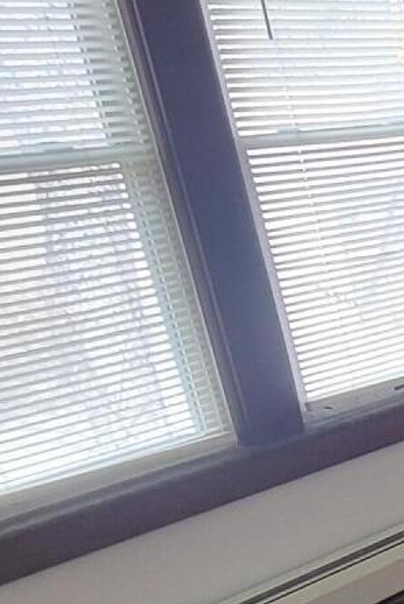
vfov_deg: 31.2
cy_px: 556
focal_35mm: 61
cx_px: 797
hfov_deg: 16.9
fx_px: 1025
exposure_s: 1/60
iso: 200
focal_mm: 1.74
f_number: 2.2
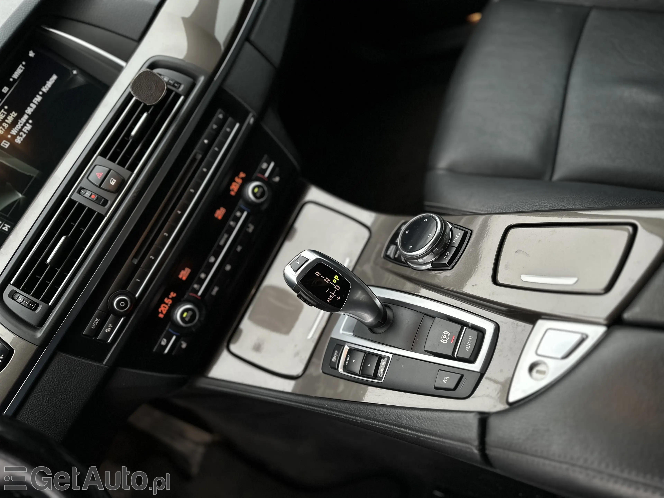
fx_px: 460
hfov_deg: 71.6
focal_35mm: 24
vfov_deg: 56.8
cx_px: 332
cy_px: 249
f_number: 1.78
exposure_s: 1/121
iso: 64
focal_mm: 6.86
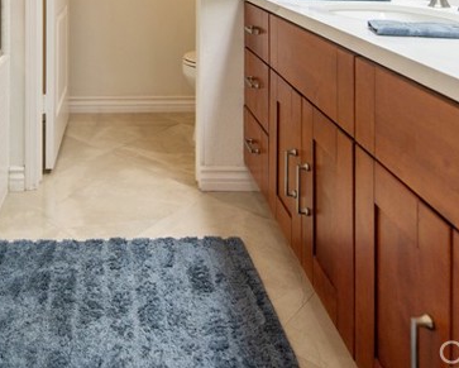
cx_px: 116
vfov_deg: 33.6
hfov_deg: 47.3
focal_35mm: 37
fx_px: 503
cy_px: -60
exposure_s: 1/250
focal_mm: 14
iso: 400
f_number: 2.8
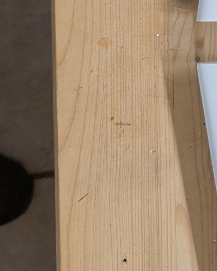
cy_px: -1
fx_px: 931
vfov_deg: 16.2
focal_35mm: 116
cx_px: 465
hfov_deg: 11.6
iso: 111
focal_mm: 6.9
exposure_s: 1/50
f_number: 1.68
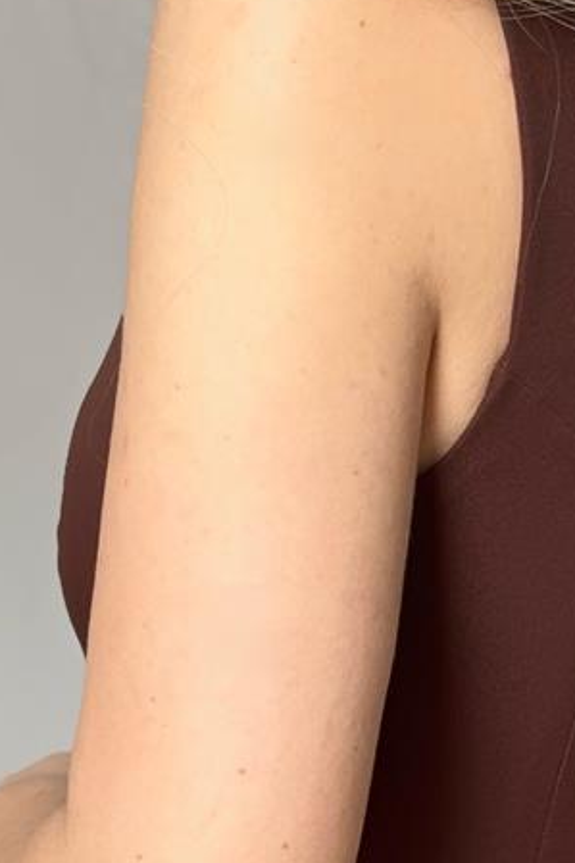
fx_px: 4268
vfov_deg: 11.3
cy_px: 1017
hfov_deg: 7.7
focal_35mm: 178
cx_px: 404
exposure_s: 1/121
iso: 50
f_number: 1.78
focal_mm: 6.76
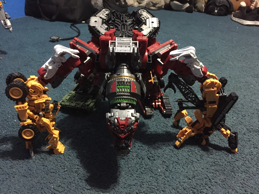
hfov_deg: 61.7
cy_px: 97
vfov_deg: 48.2
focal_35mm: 29
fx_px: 217
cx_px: 130
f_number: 2.2
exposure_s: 1/15
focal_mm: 4.15
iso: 400
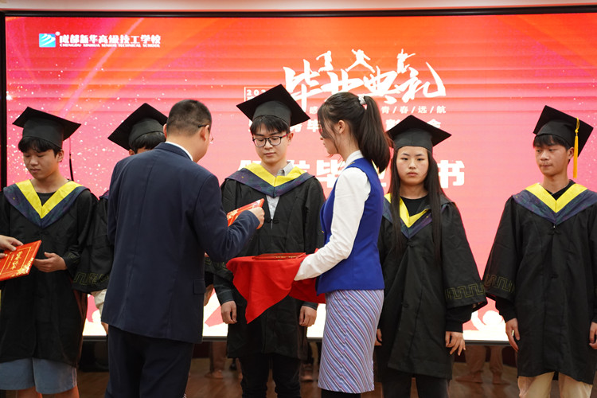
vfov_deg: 20.3
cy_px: 199
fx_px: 1111
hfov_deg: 30.1
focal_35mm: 67
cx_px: 298
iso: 3200
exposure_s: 1/250
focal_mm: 67
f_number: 2.8
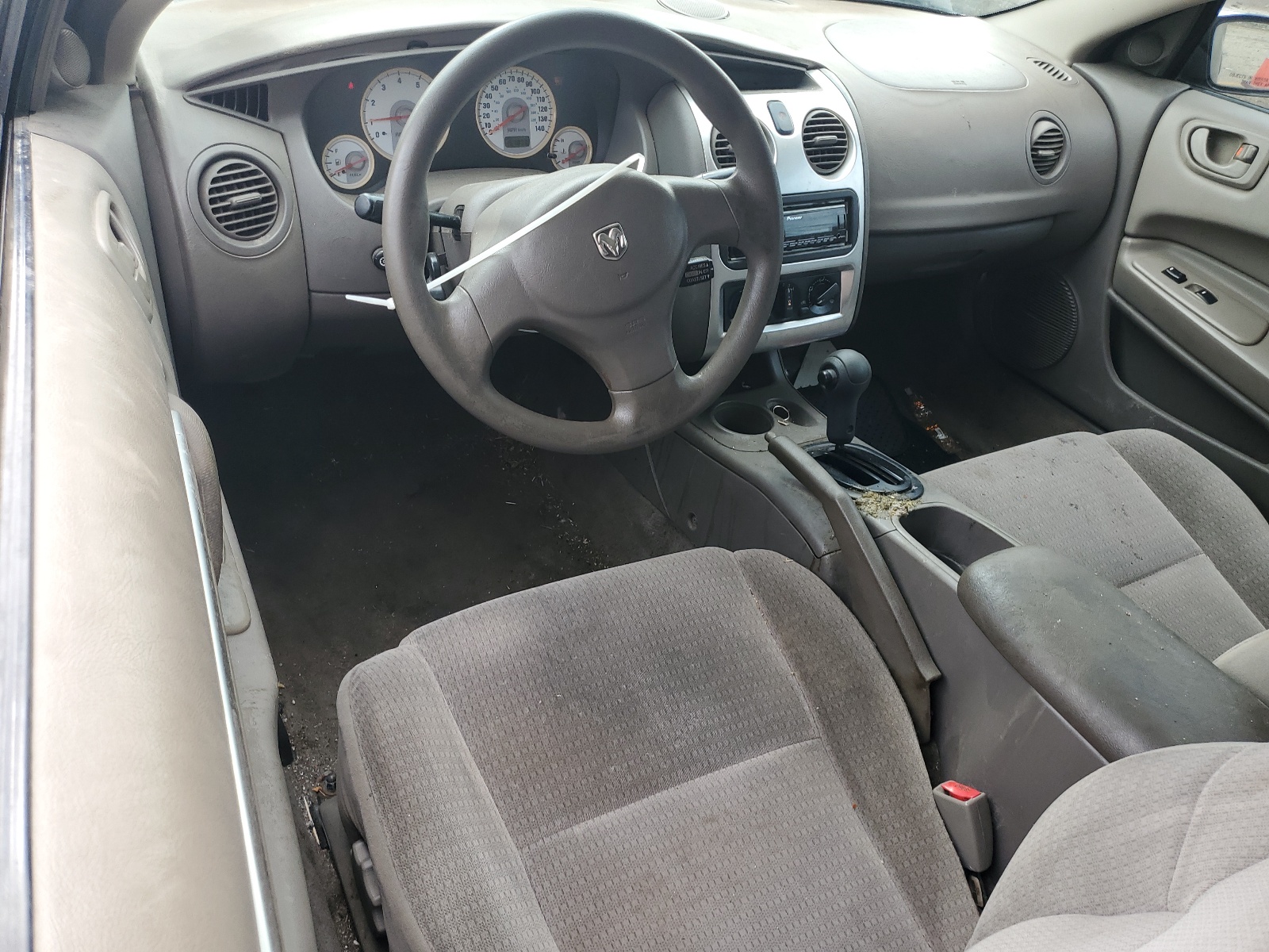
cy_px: 476
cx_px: 634
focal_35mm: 26
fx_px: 953
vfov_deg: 53.1
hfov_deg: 67.3
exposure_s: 1/152
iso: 50
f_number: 1.5
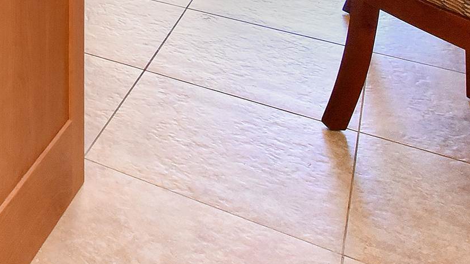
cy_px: -271
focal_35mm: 58
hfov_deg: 28.4
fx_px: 723
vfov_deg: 16.0
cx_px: -166
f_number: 16
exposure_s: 1/40
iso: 6400
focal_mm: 15
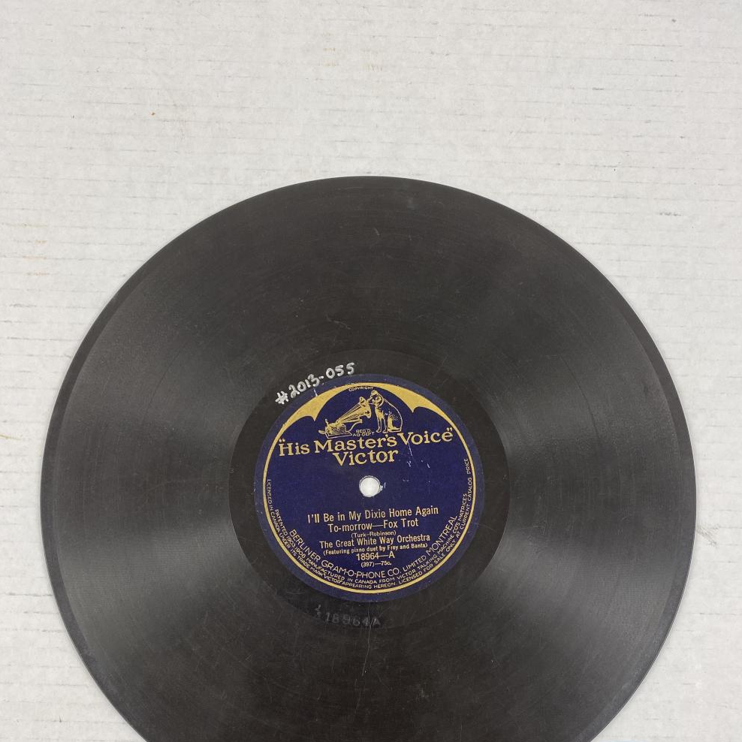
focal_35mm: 31
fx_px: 752
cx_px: 374
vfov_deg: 51.6
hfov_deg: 52.5
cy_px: 489
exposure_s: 1/100
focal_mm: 4.25
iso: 80
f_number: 1.8
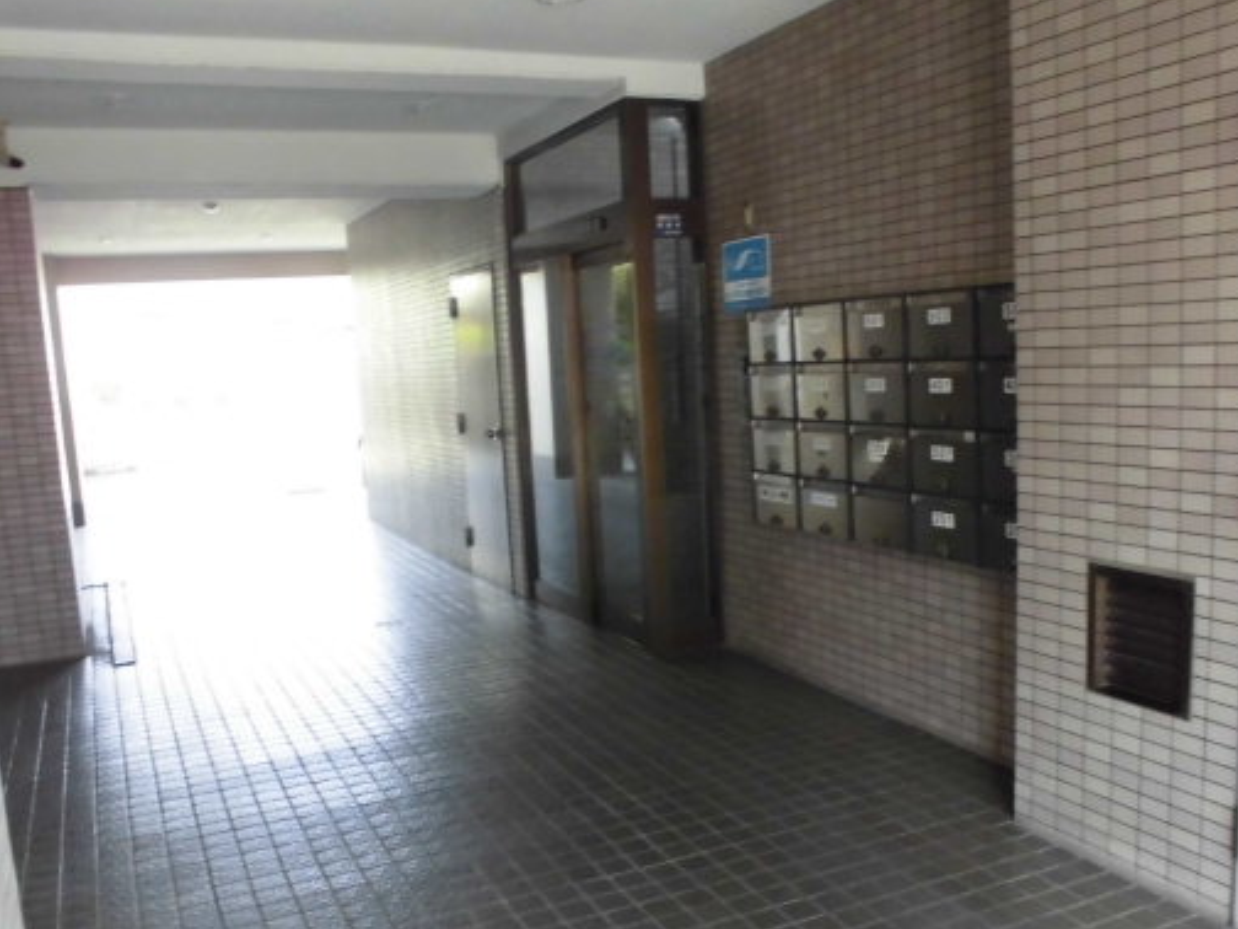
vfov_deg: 42.7
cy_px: 558
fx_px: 1180
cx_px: 666
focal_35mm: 33
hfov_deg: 55.3
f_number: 3.5
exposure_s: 1/60
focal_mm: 4.6
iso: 400
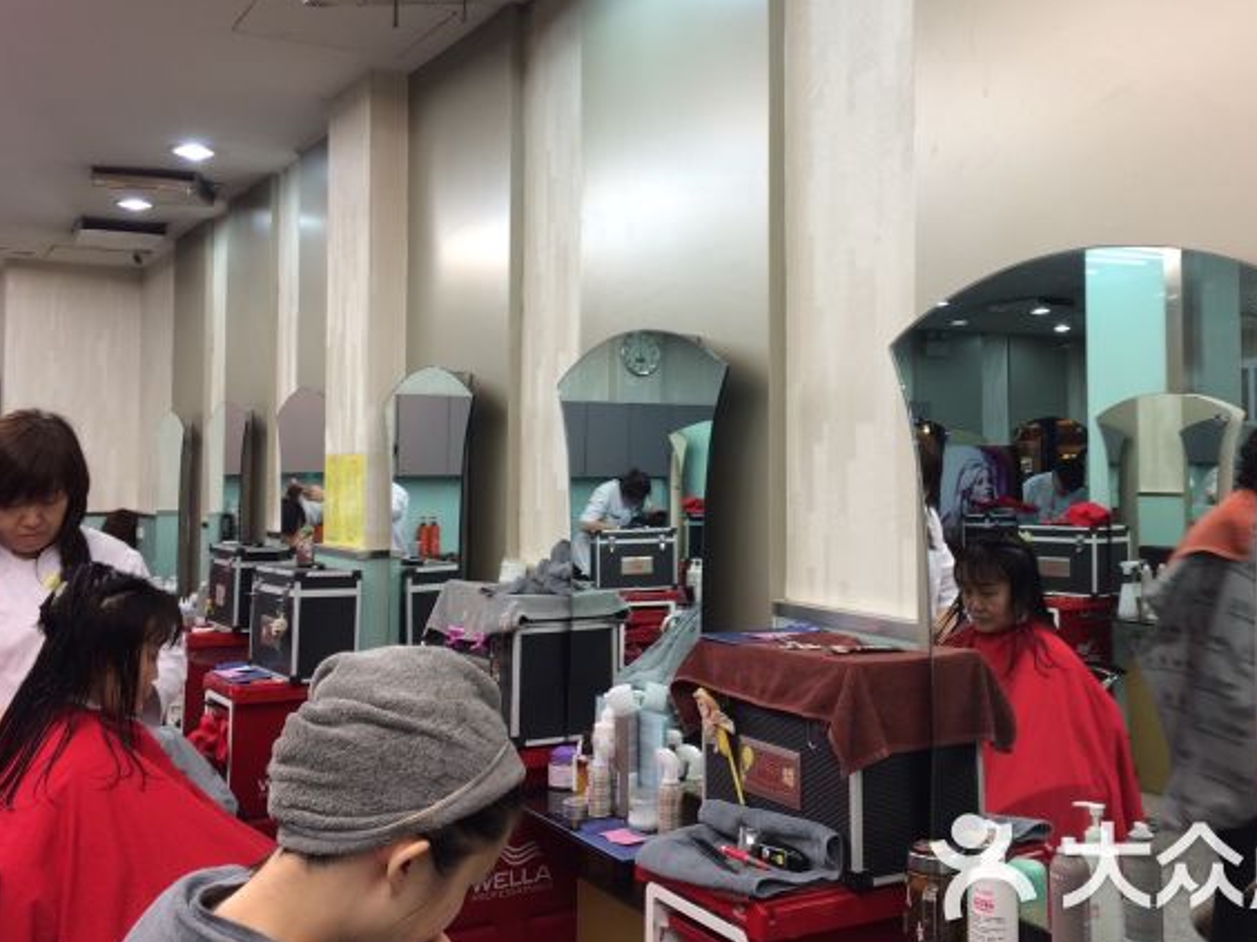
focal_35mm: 36
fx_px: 1307
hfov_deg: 51.2
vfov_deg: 39.6
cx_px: 709
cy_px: 398
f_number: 2.2
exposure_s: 1/33
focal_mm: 4.15
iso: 40
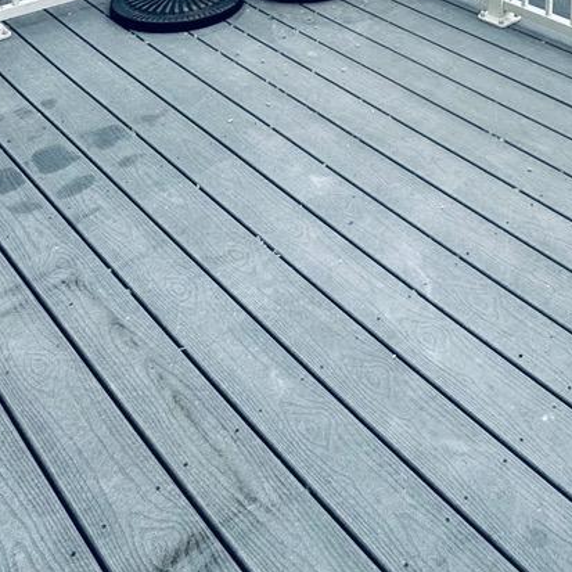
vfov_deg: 27.1
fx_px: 860
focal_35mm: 46
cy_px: -266
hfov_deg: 35.5
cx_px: 465
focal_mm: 2.22
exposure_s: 1/868
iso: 40
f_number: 2.2
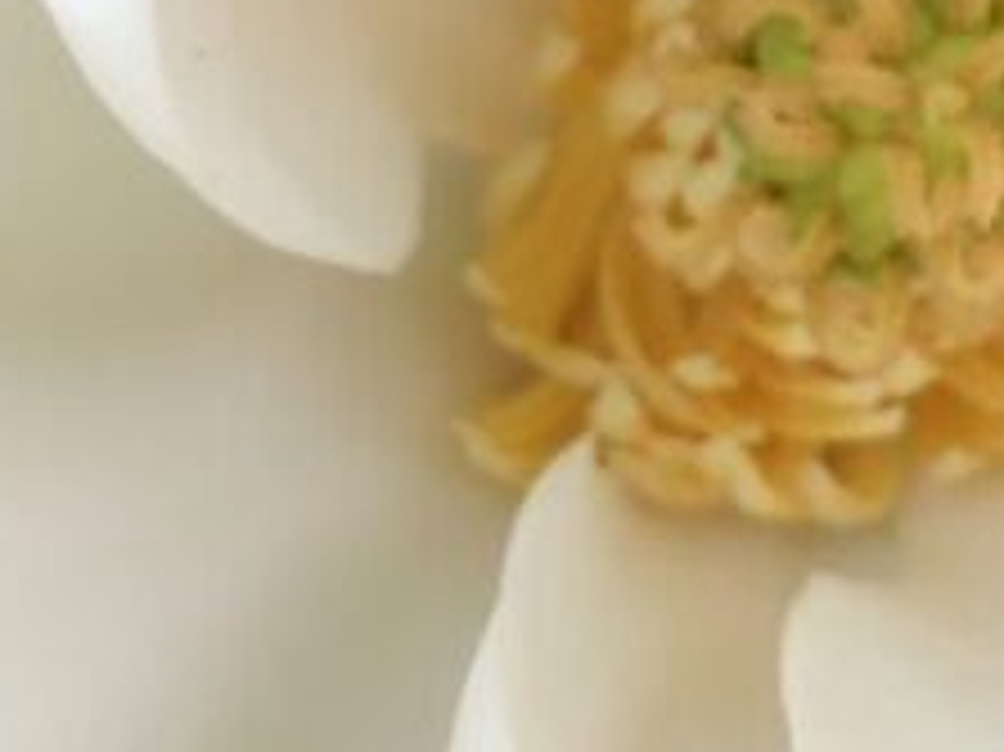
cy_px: 189
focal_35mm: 151
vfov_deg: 9.8
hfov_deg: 12.8
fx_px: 4377
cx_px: 1207
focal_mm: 4
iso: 20
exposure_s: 1/466
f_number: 1.8
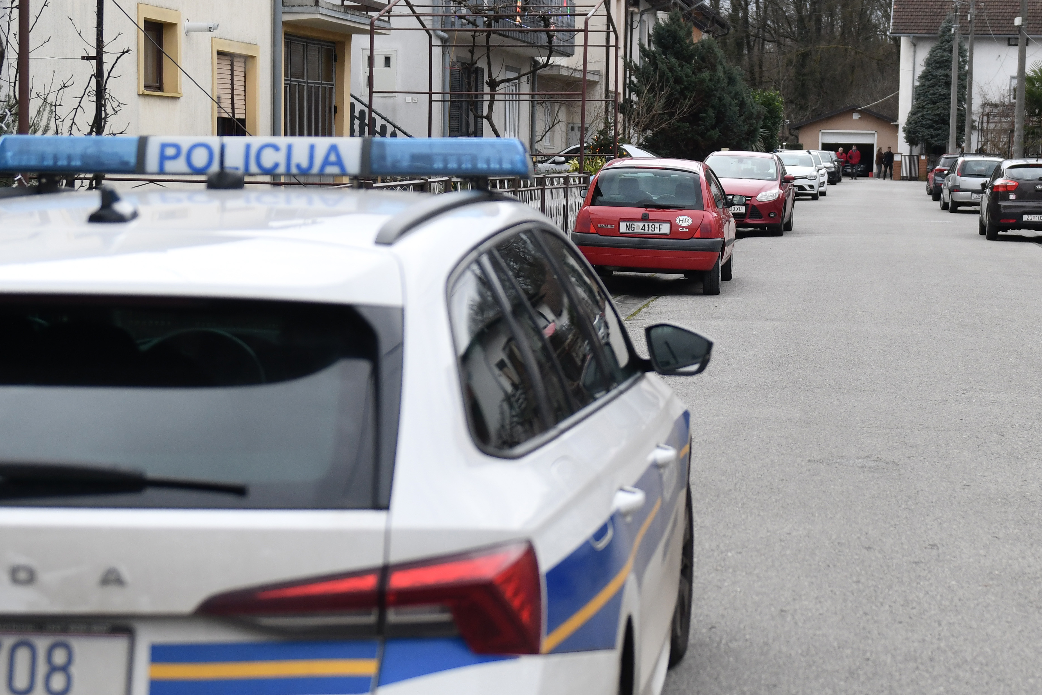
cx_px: 631
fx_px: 2257
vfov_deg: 17.5
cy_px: 396
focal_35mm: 78
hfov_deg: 25.9
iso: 400
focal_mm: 35
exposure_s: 1/640
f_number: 2.8
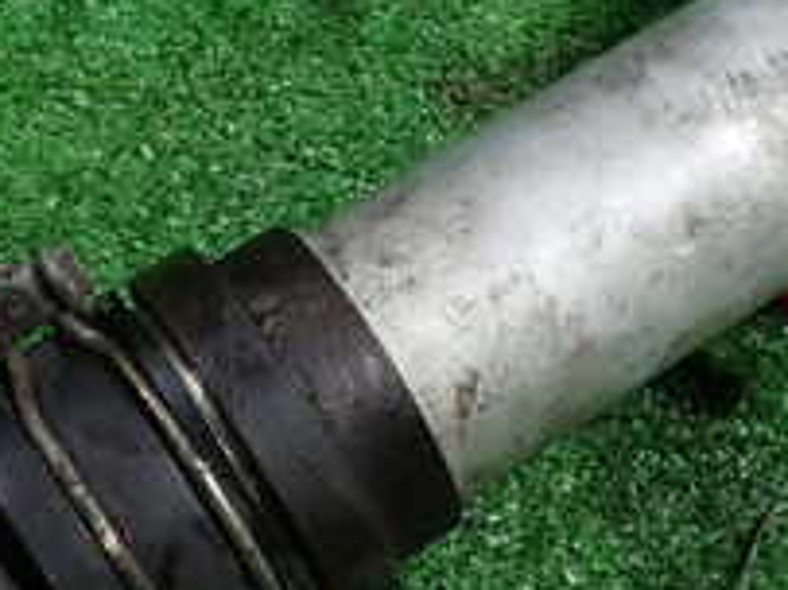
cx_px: 493
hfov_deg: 26.3
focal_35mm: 74
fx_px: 1684
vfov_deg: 19.9
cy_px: 299
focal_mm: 4.5
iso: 200
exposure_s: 1/40
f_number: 2
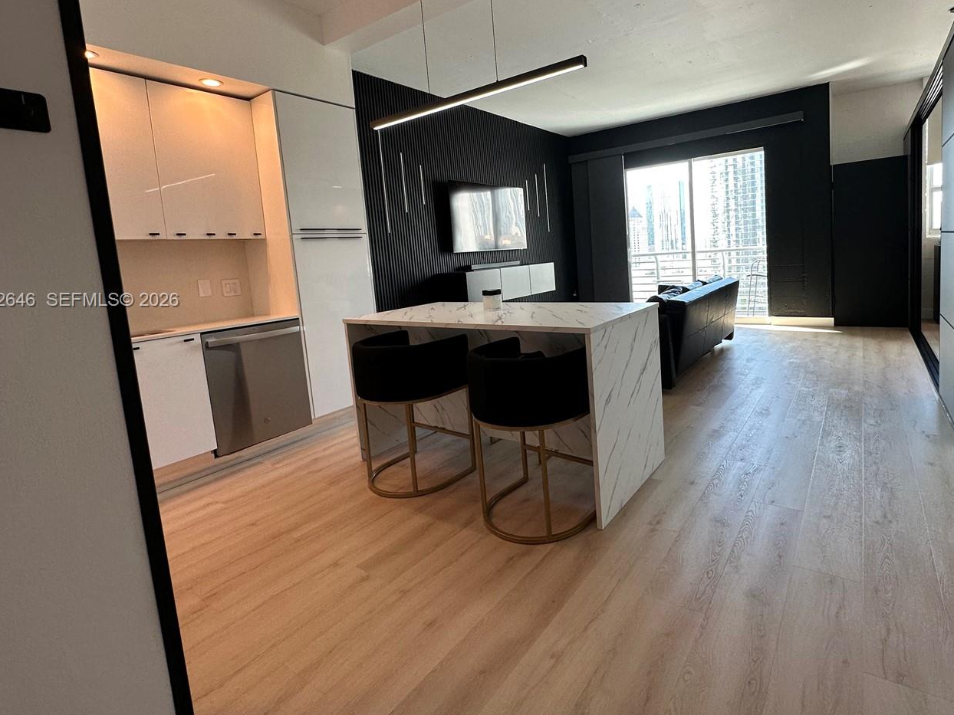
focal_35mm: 18
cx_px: 554
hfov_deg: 87.0
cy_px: 301
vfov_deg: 71.1
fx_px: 496
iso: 100
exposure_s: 1/120
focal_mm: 2.22
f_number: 2.2
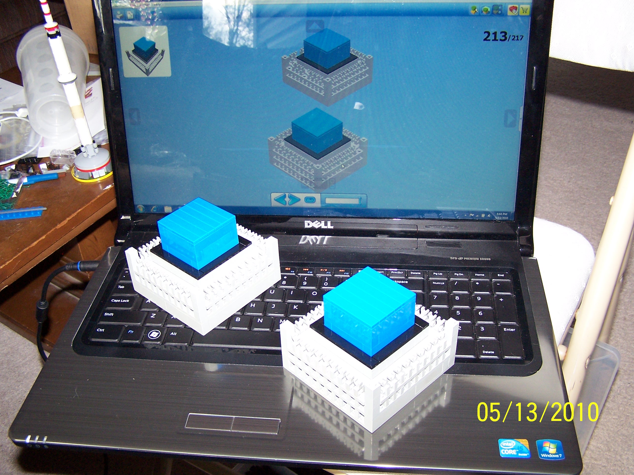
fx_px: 696
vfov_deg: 37.7
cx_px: 317
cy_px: 238
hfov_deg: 49.0
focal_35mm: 38
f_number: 2.8
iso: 140
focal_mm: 6.3
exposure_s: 1/60
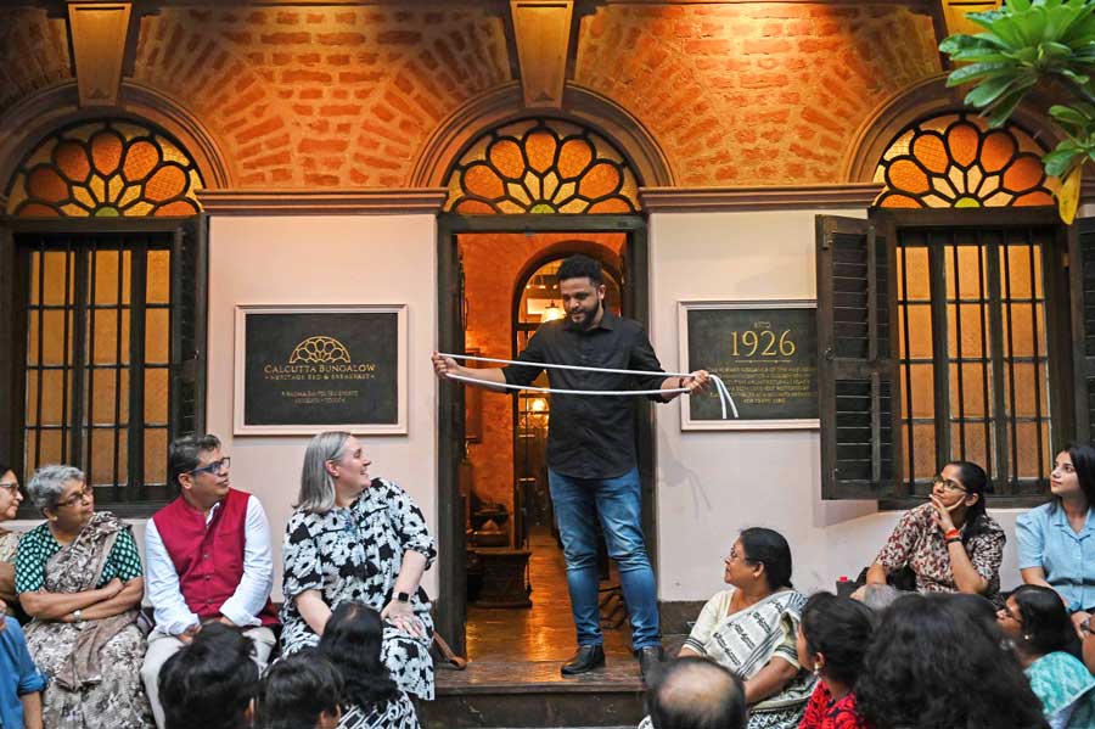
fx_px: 1216
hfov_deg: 48.5
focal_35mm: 40
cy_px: 364
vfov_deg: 33.4
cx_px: 548
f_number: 5.6
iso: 2000
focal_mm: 40
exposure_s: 1/60
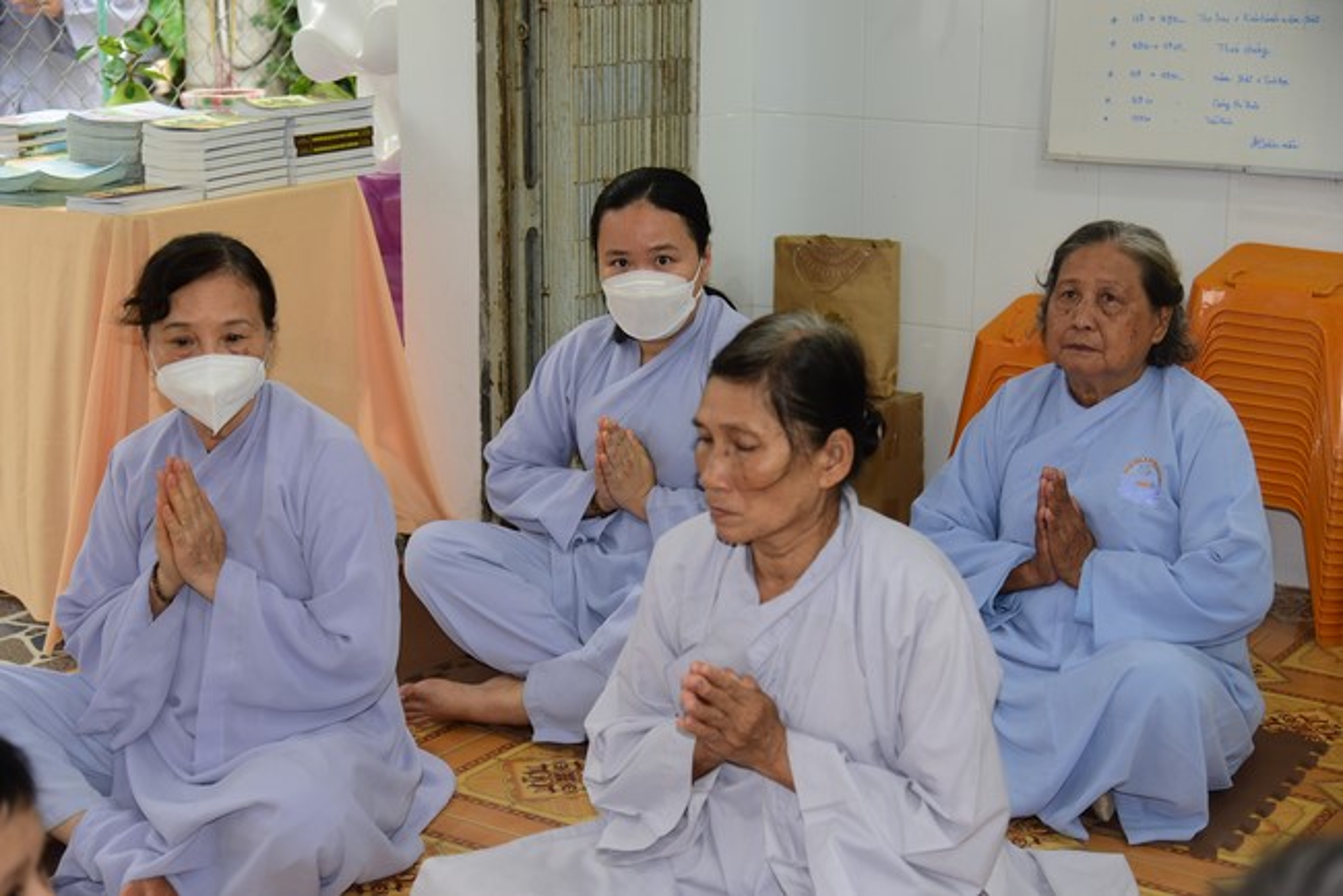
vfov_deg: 23.4
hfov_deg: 34.5
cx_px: 672
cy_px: 448
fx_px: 2165
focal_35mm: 58
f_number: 4
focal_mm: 58
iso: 500
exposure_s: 1/100
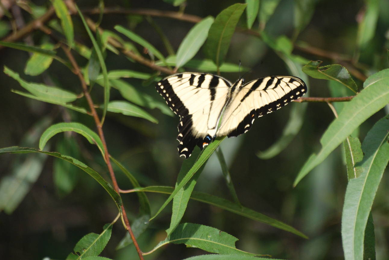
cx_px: 227
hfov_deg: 3.7
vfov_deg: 2.5
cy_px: 113
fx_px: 6047
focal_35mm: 559
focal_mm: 300
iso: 400
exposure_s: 1/500
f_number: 5.6
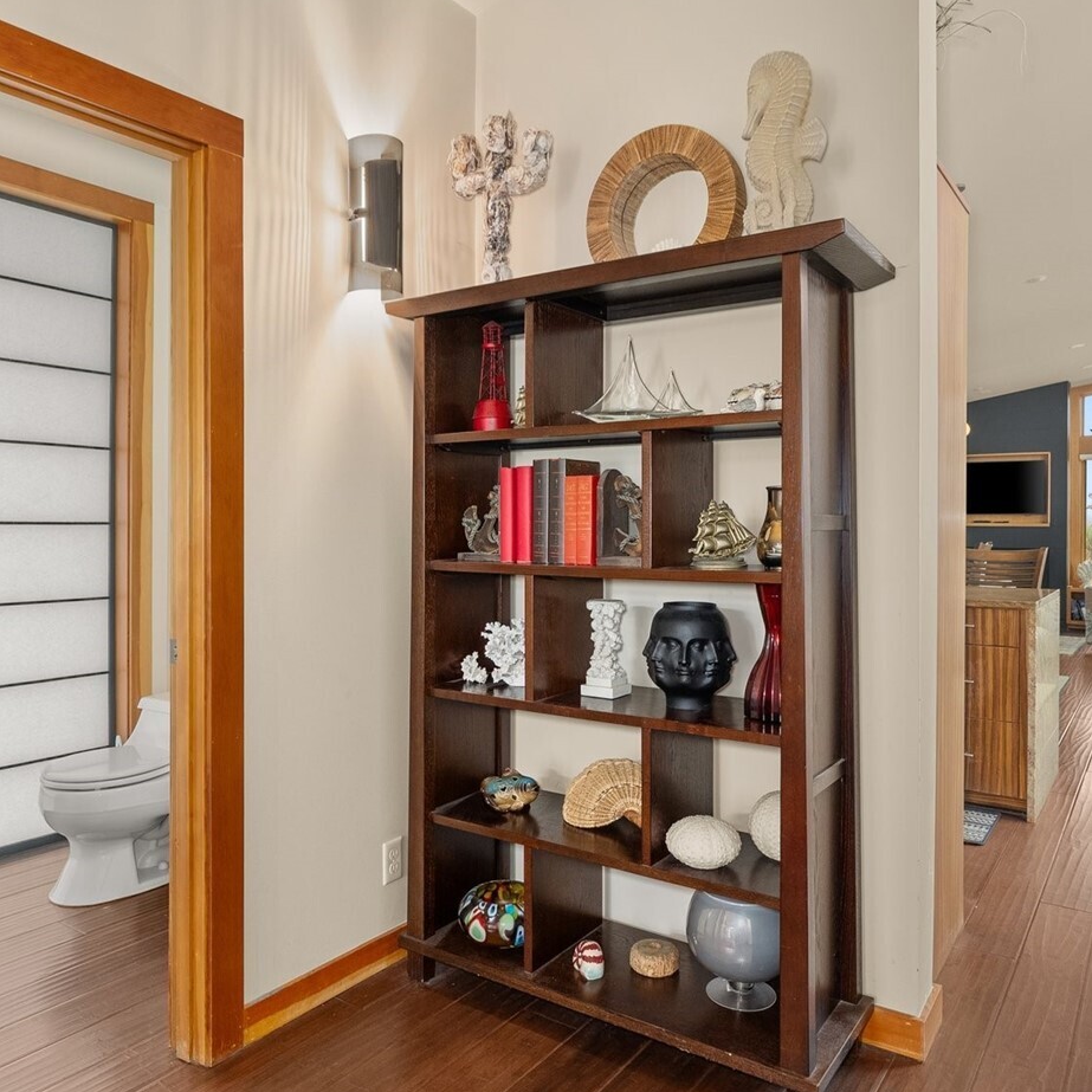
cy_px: 525
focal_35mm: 25
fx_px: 892
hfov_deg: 62.9
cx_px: 548
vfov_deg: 62.9
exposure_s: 1/3
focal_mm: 16
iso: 500
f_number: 8
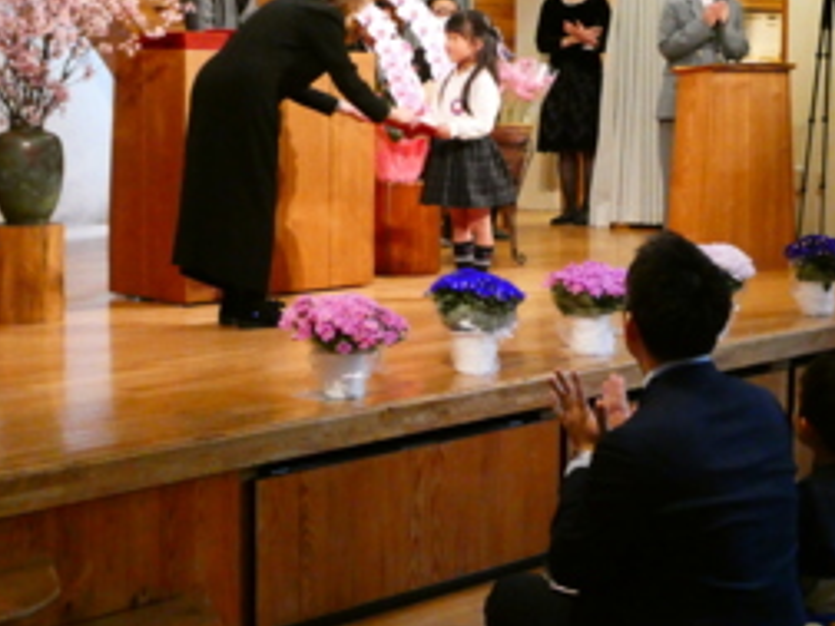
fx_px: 1809
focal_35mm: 75
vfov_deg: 19.6
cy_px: 235
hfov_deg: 25.9
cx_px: 500
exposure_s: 1/80
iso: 1250
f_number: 4.1
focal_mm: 9.6
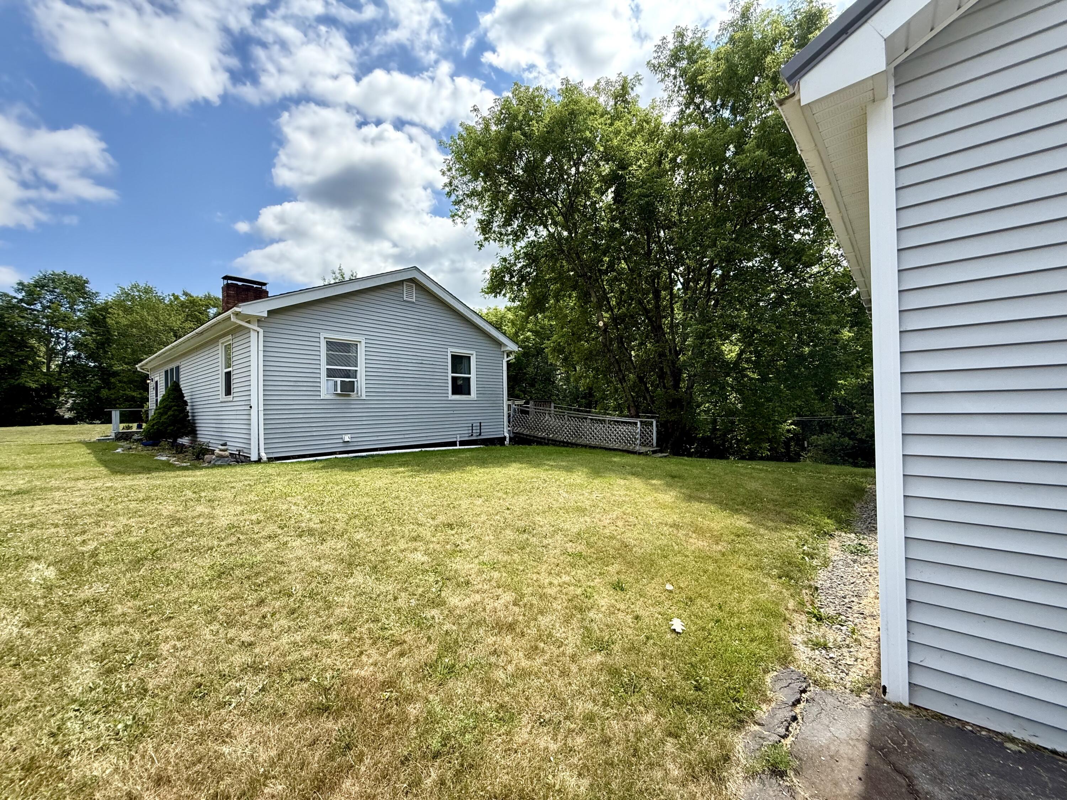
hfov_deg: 102.1
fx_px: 432
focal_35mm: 14
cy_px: 400
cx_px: 534
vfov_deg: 85.7
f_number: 2.2
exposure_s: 1/985
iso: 64
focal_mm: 2.22
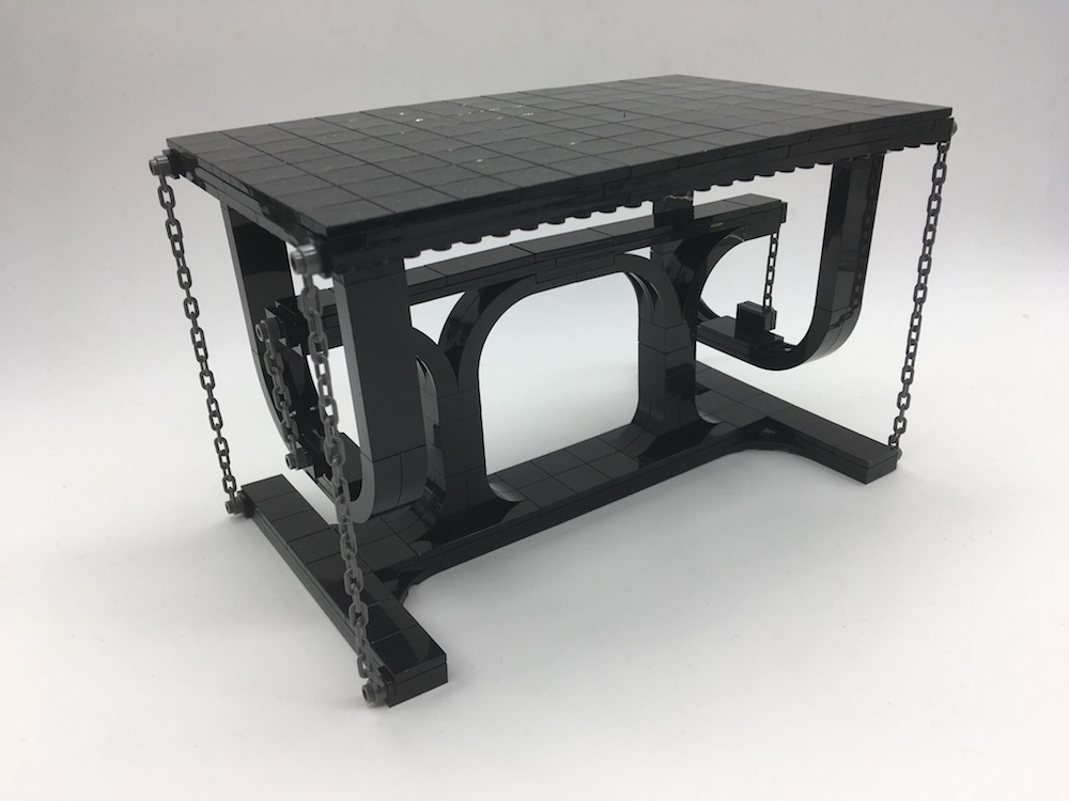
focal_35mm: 29
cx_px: 534
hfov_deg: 61.7
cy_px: 400
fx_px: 896
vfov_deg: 48.2
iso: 25
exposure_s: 1/100
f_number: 2.2
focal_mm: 4.15
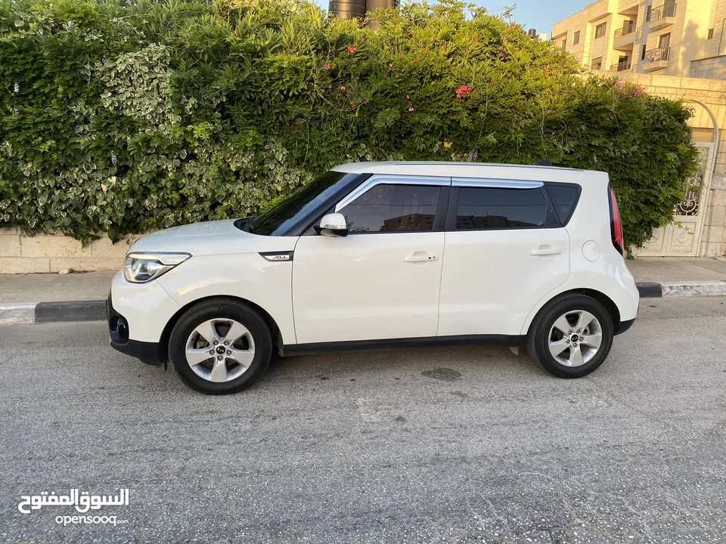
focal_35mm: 26
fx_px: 545
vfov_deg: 53.1
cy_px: 272
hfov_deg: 67.3
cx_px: 363
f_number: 1.8
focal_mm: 4.25
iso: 32
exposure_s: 1/157
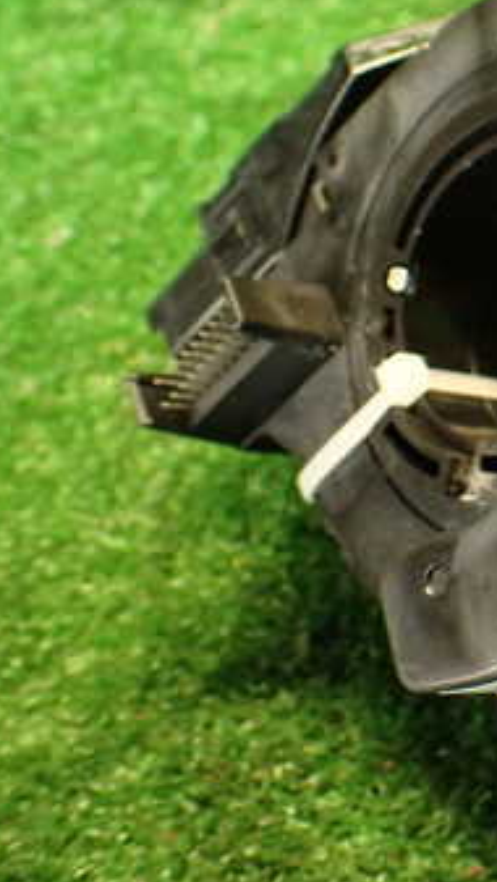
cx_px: 753
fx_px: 1450
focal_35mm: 62
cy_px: 345
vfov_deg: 33.7
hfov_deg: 17.4
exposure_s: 1/30
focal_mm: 5.79
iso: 640
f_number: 2.4
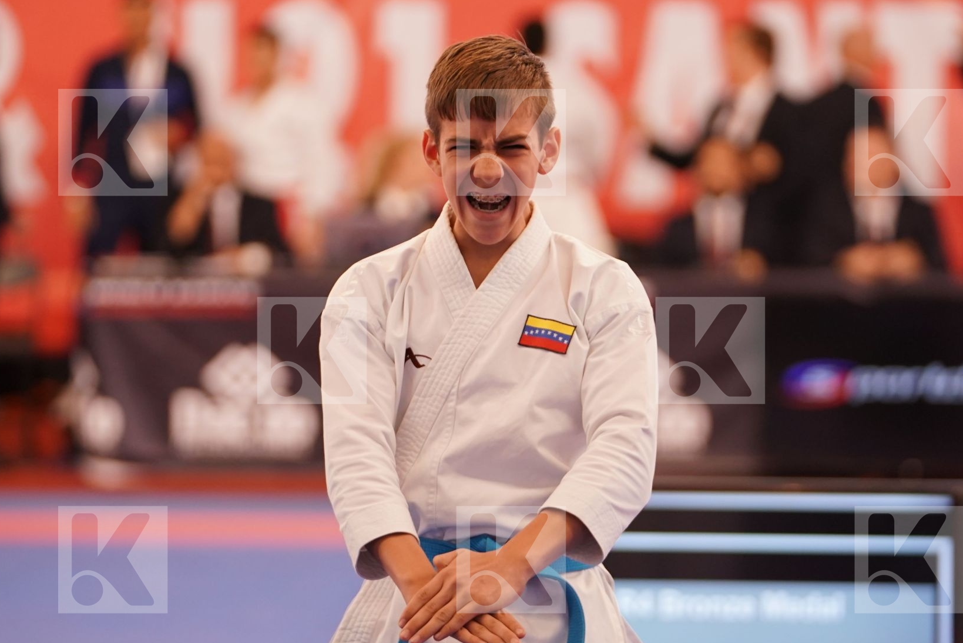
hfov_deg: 8.0
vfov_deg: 5.3
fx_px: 6875
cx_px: 511
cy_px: 351
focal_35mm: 257
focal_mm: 156
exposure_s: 1/500
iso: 1250
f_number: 2.8
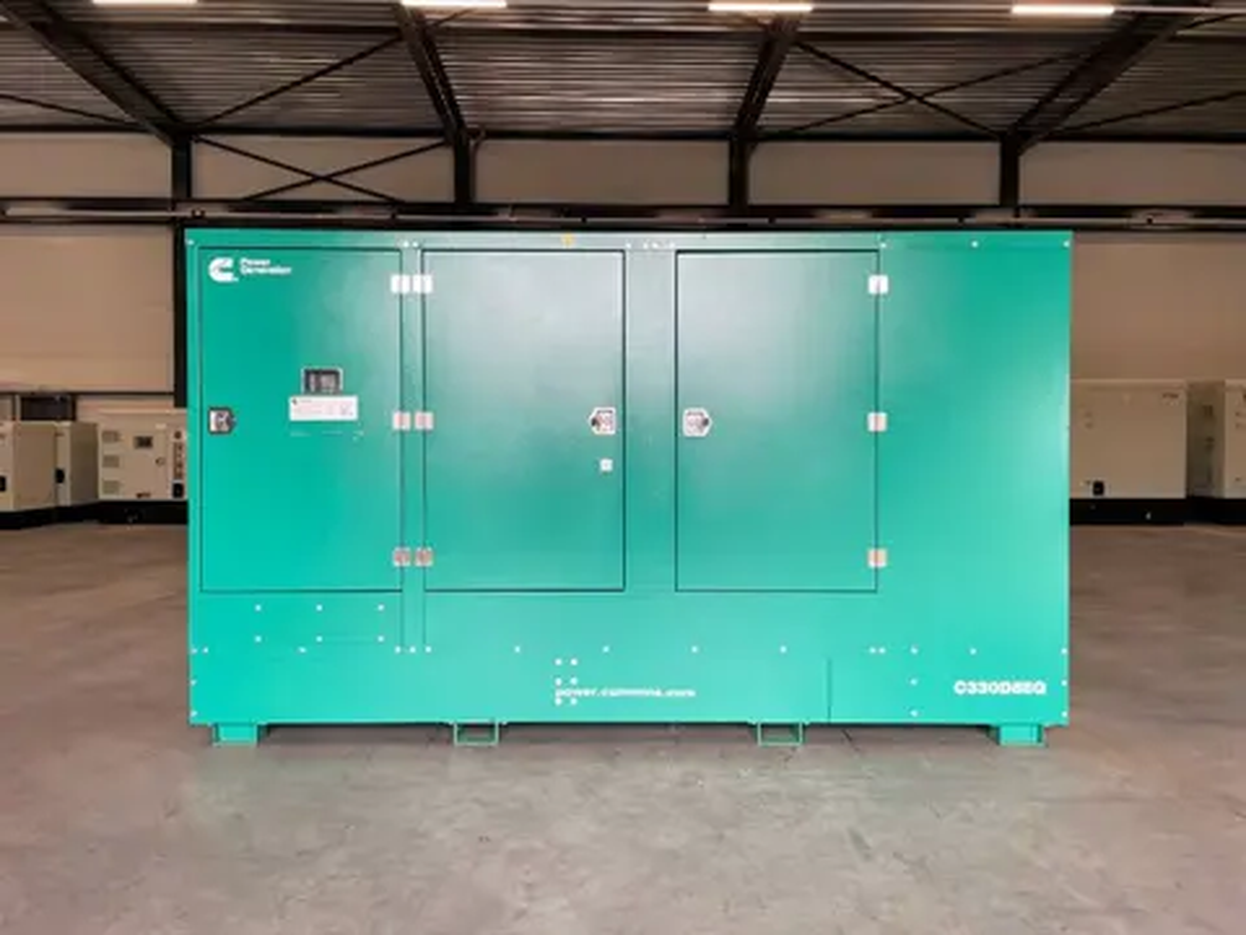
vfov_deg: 53.1
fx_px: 936
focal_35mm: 26
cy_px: 468
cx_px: 623
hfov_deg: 67.3
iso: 64
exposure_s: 1/100
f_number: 1.6
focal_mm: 4.2
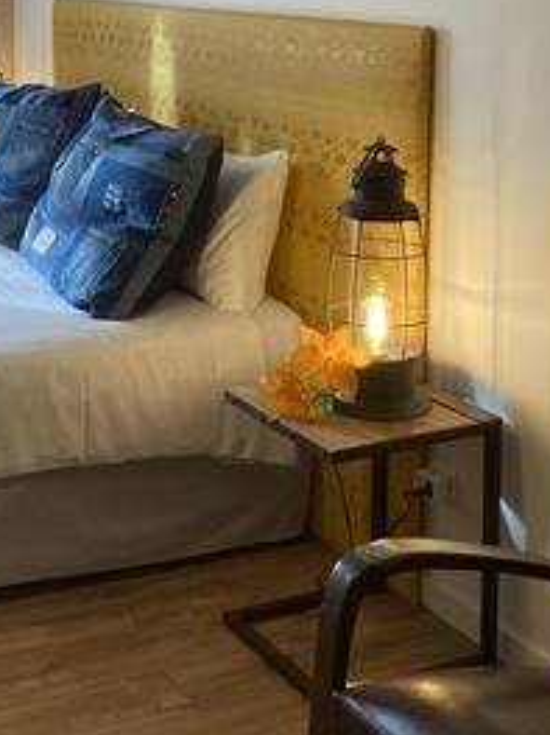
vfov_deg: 29.3
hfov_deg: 22.7
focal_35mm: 64
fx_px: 1357
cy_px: 103
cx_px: 145
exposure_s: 1/50
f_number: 1.8
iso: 50
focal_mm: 3.99
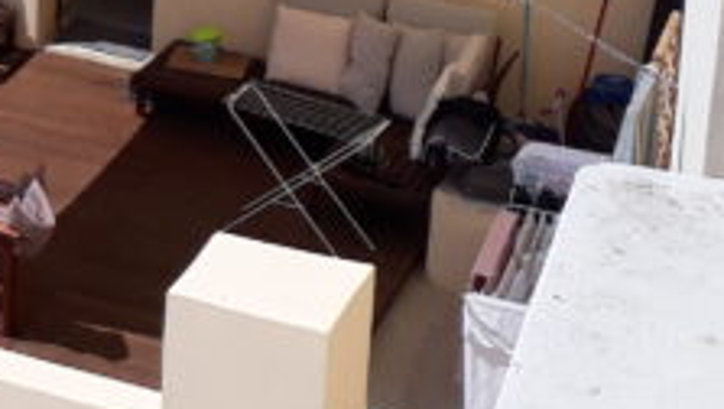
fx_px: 2594
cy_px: -380
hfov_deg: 14.5
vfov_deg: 8.6
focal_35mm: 135
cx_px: -464
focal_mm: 3.6
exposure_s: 1/2370
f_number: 1.9
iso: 40
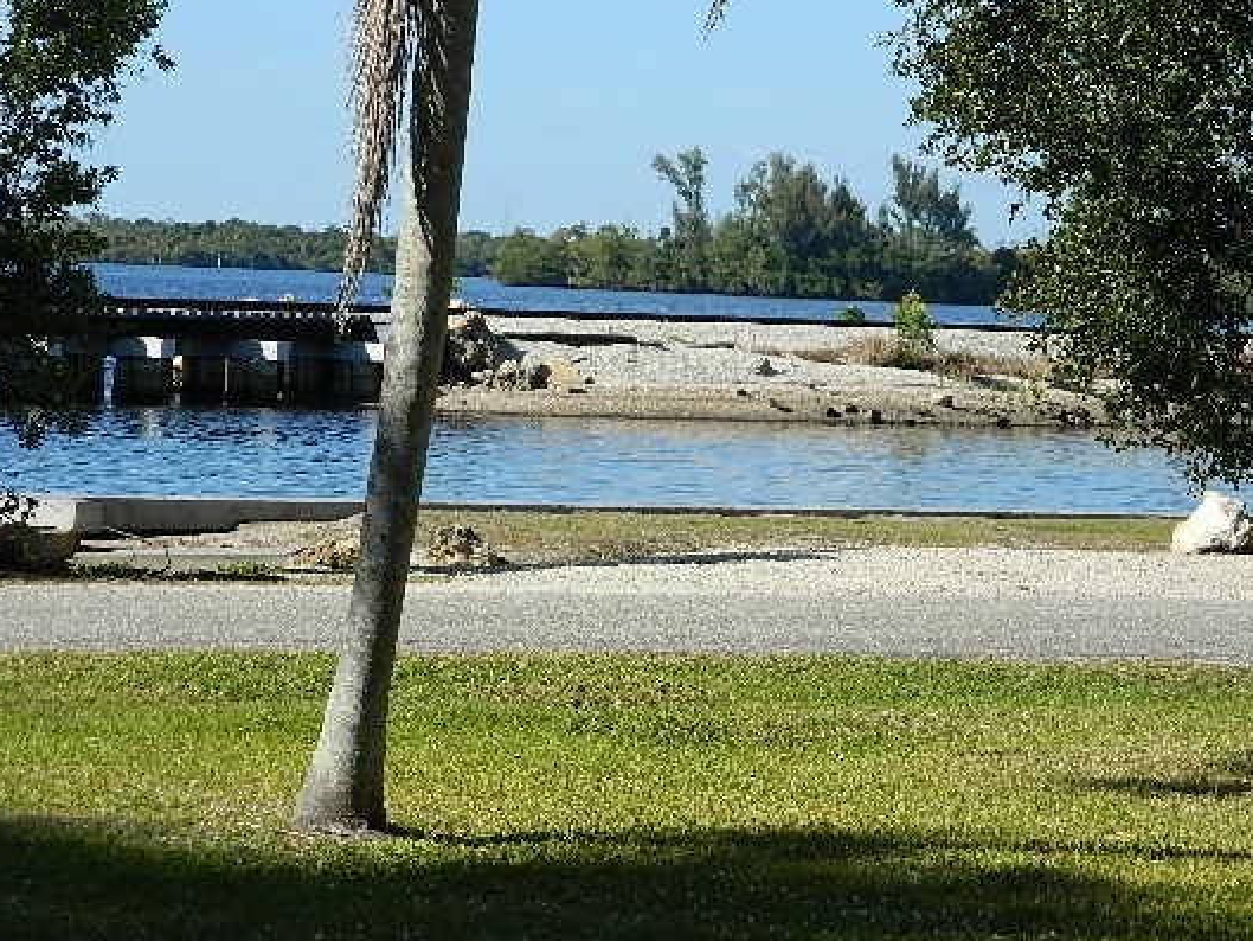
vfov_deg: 9.5
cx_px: 656
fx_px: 5648
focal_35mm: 156
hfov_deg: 12.7
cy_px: 562
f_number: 4.7
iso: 80
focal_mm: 23.2
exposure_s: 1/500
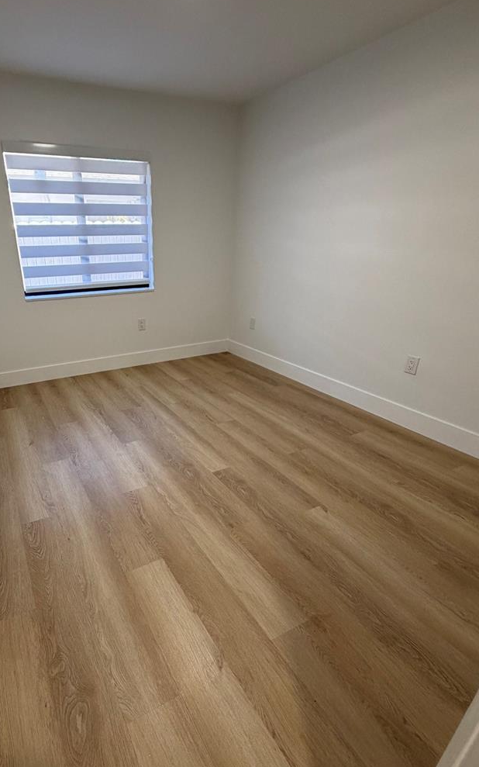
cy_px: 404
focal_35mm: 18
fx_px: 376
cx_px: 158
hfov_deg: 63.3
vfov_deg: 91.0
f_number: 2.2
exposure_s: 1/120
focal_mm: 2.22
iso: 250
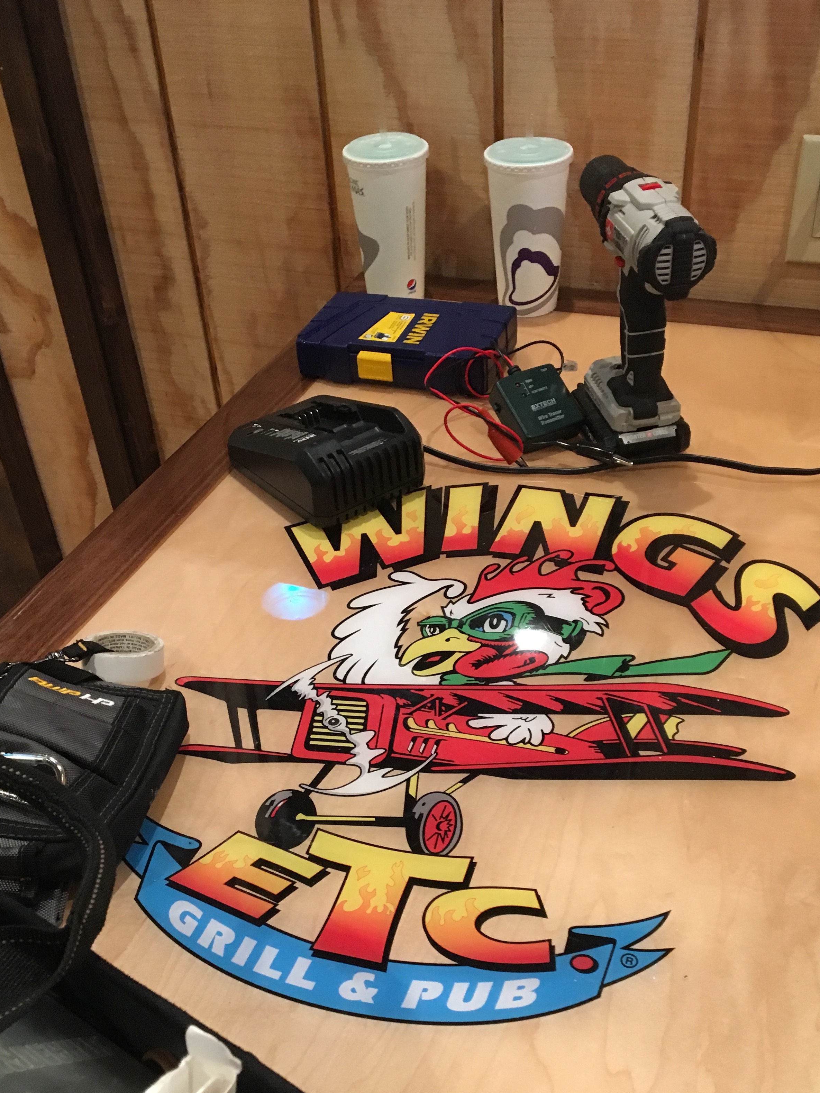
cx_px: 410
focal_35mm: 37
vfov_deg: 49.7
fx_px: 1169
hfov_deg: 38.7
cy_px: 670
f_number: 2.2
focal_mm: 4.15
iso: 200
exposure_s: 1/17
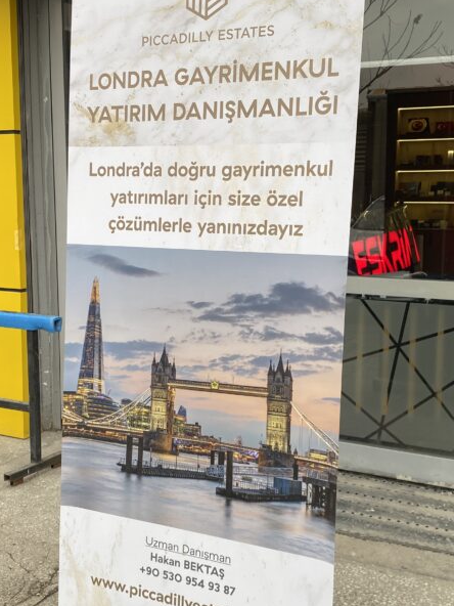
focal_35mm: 45
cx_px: 209
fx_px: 787
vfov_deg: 42.1
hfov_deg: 32.2
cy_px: 315
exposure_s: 1/144
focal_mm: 4.25
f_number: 1.8
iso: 32
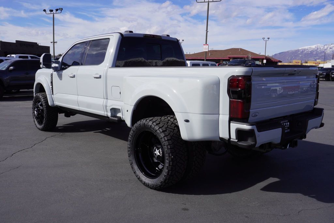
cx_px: 167
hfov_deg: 57.2
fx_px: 306
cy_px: 112
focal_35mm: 33
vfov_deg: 40.0
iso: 100
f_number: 10
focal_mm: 22
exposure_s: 1/250
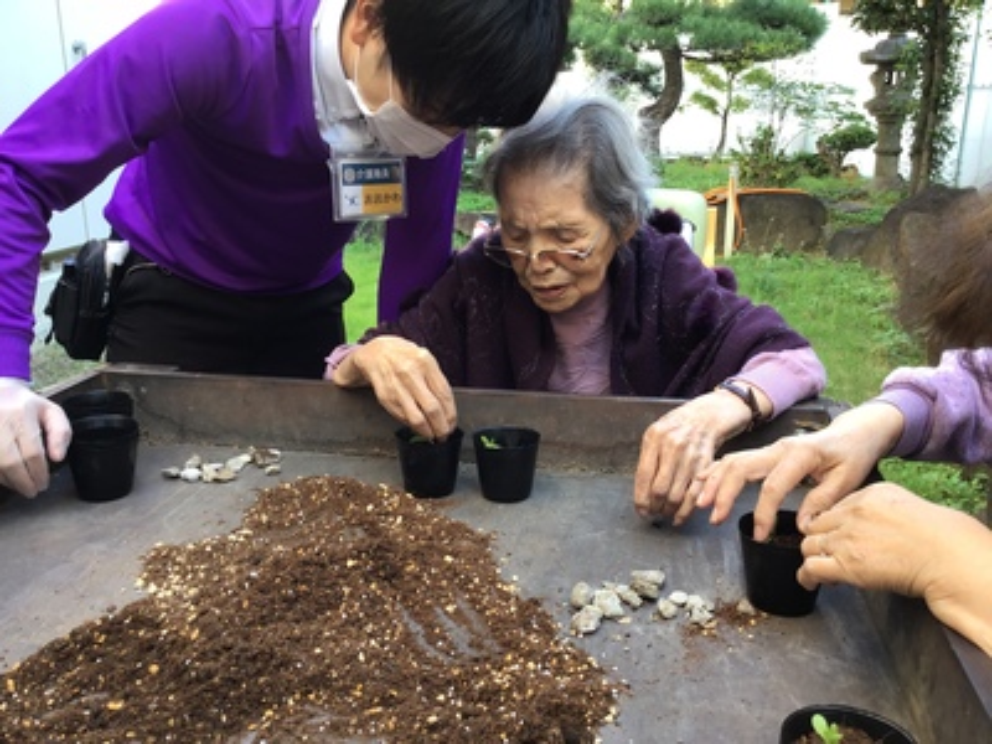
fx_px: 888
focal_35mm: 31
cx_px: 496
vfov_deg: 45.4
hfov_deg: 58.4
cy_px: 372
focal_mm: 3.3
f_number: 2.4
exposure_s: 1/50
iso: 32
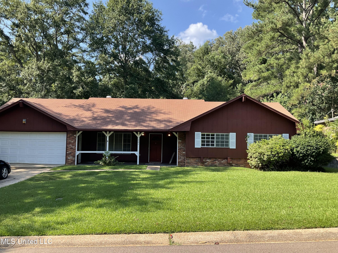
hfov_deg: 61.7
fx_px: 283
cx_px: 169
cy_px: 126
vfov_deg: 48.2
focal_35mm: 29
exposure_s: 1/551
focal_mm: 3
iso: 16
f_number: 1.8
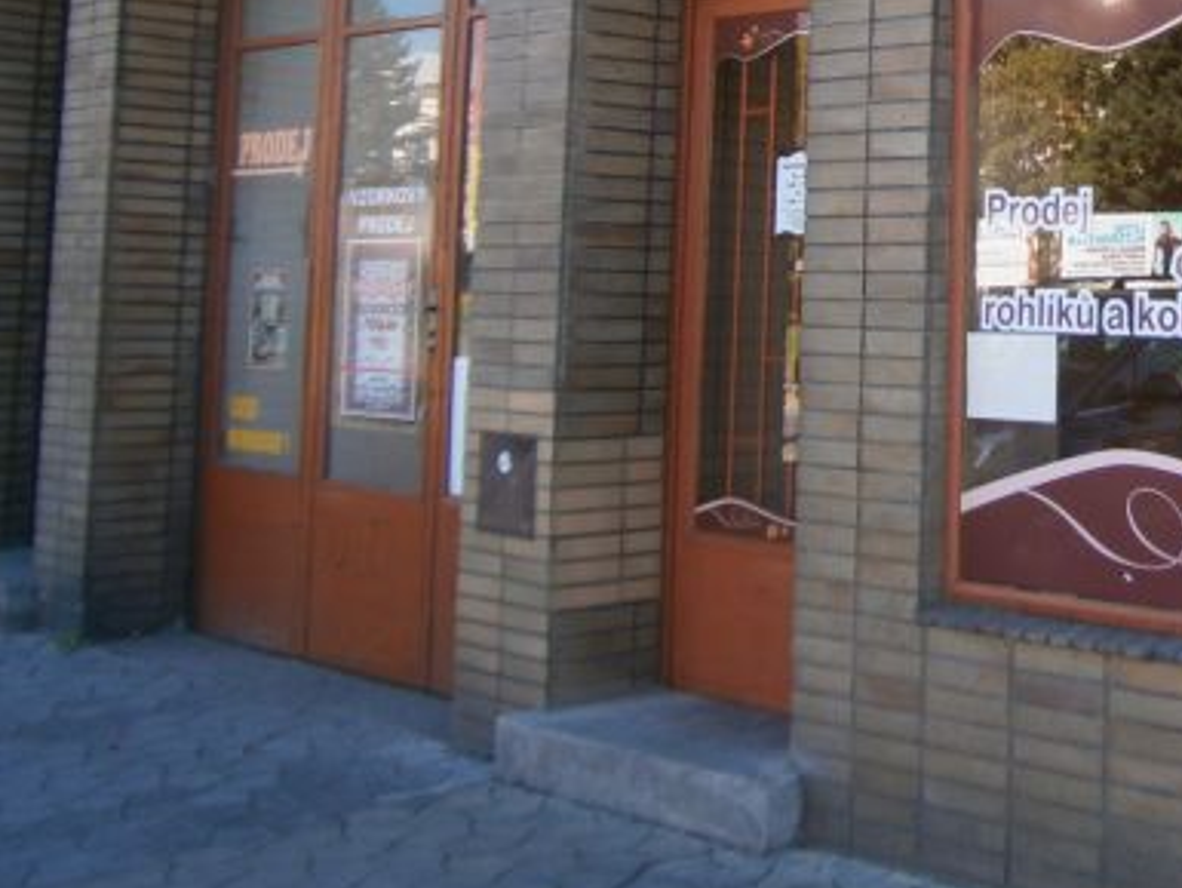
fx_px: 1844
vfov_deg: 26.3
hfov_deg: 32.7
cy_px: 123
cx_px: 1176
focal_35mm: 54
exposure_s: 1/200
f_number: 2.8
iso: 80
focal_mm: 4.7
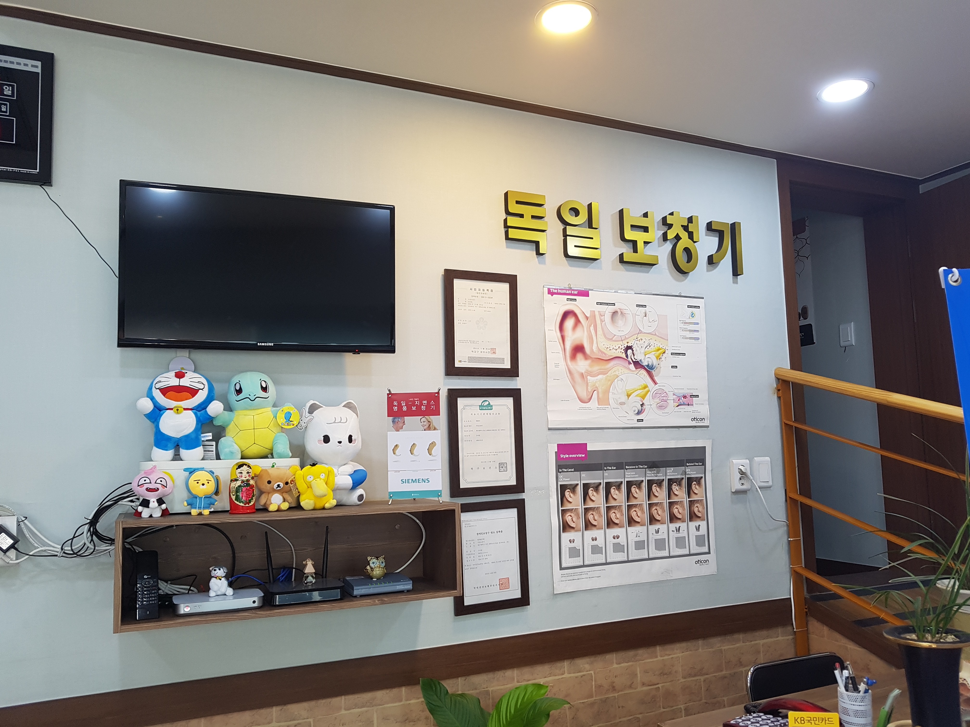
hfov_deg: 67.3
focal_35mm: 26
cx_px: 485
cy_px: 364
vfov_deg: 53.1
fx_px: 729
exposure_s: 1/60
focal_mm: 4.2
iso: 80
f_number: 1.7
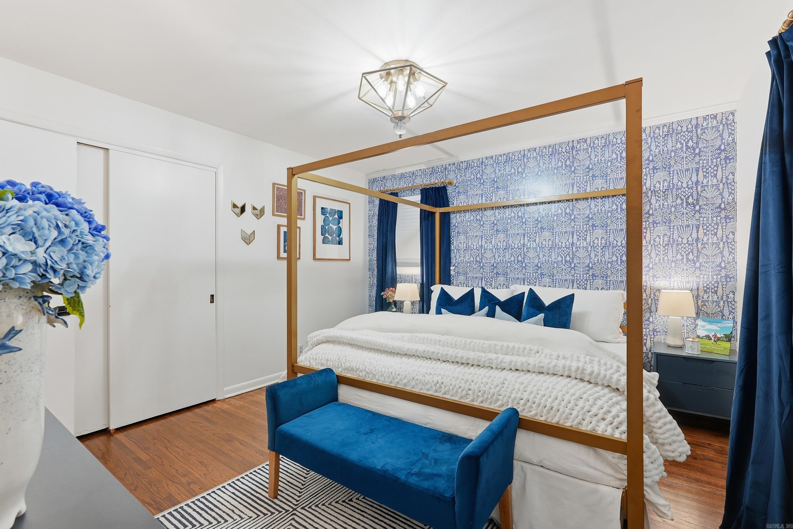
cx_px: 396
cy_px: 264
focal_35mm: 16
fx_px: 353
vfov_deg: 73.8
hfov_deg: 96.7
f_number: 9
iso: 250
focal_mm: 16
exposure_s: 1/30
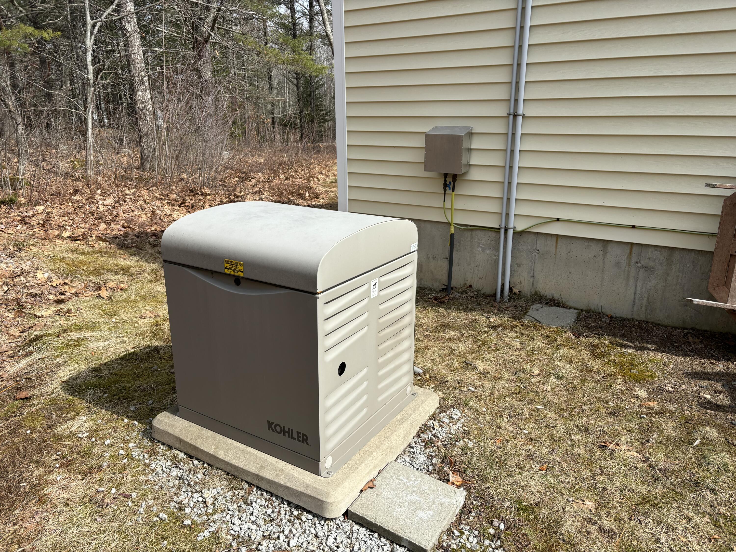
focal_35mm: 26
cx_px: 368
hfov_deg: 67.3
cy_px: 276
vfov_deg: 53.1
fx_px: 553
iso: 50
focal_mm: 5.96
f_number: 1.6
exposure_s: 1/2398
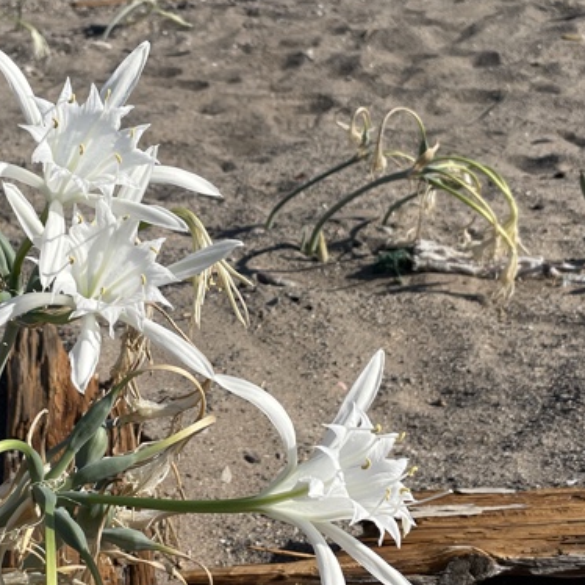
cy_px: 257
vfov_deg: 27.3
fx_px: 1205
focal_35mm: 63
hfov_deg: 27.0
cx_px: 152
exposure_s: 1/4464
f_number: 1.6
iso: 32
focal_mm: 4.2
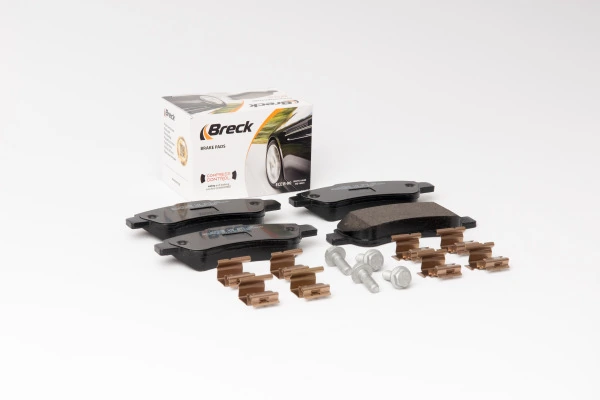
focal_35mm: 90
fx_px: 1500
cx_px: 300
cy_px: 200
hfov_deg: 22.6
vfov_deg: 15.2
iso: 100
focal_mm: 60
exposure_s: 1/200
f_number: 13
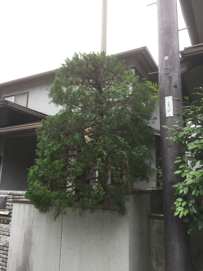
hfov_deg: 48.2
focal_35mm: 29
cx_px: 102
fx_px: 227
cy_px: 136
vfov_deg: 61.7
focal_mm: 4.15
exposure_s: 1/215
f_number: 2.2
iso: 32
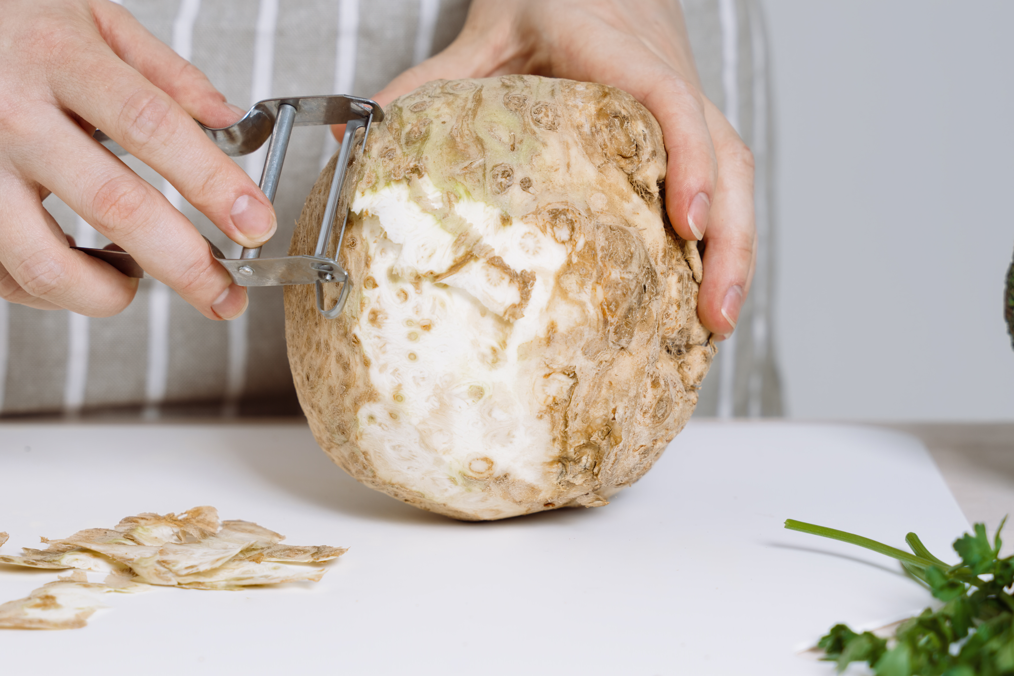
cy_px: 338
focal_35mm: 105
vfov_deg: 13.0
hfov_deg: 19.5
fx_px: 2957
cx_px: 507
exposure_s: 1/100
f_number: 5
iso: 160
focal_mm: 70
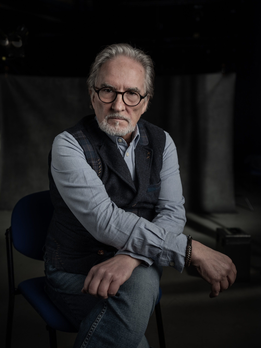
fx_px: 332
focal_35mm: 33
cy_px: 174
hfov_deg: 42.9
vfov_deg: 55.4
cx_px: 130
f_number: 4
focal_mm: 41.8
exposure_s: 1/60
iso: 320
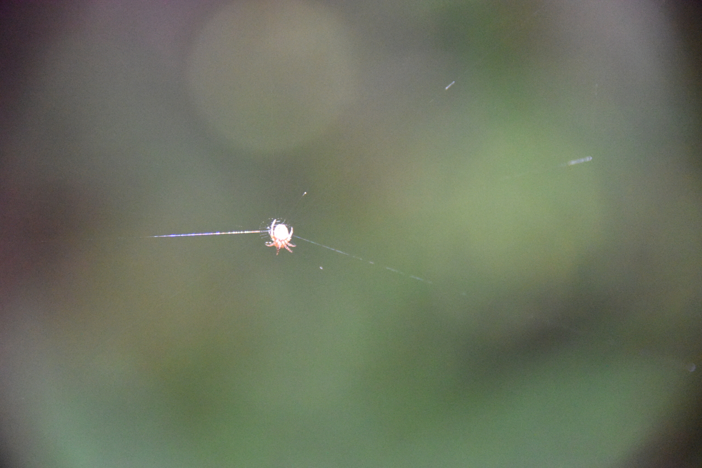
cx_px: 351
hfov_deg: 6.9
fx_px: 5851
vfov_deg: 4.6
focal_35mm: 300
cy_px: 234
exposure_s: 1/640
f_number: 5.6
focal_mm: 300
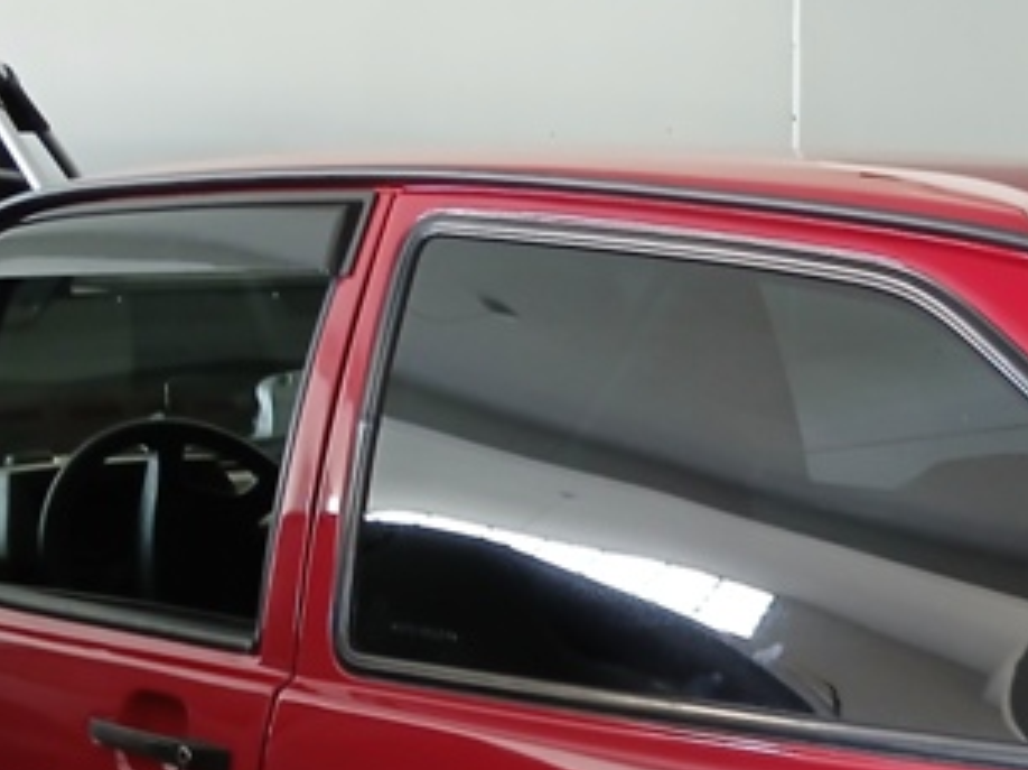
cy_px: 965
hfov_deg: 27.6
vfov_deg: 20.0
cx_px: 907
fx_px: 2018
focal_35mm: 68
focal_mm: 3.98
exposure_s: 1/25
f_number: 1.8
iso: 320
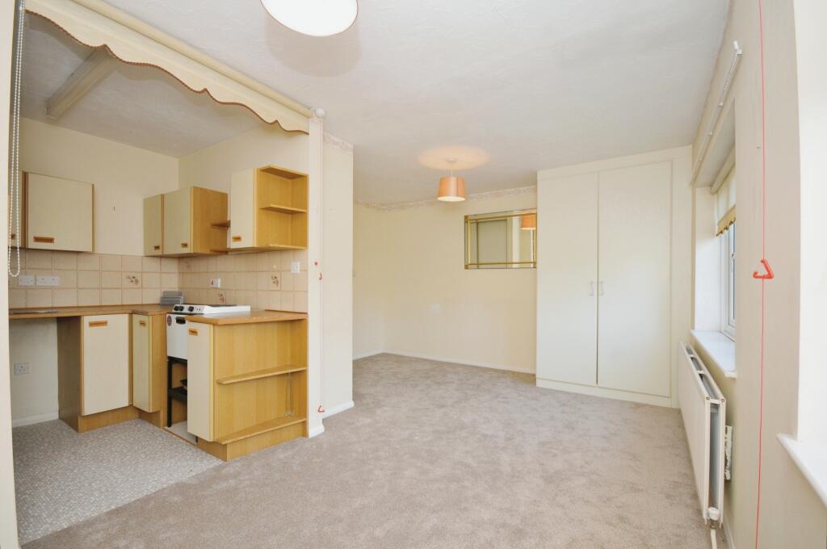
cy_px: 274
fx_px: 344
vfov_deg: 77.2
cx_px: 414
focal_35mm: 15
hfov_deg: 100.5
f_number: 6.3
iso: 500
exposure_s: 1/60
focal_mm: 10
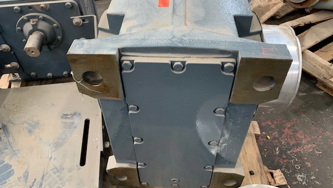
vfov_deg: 40.0
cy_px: 75
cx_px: 165
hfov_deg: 66.0
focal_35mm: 29
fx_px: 256
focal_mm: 4.25
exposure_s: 1/60
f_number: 1.8
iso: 100
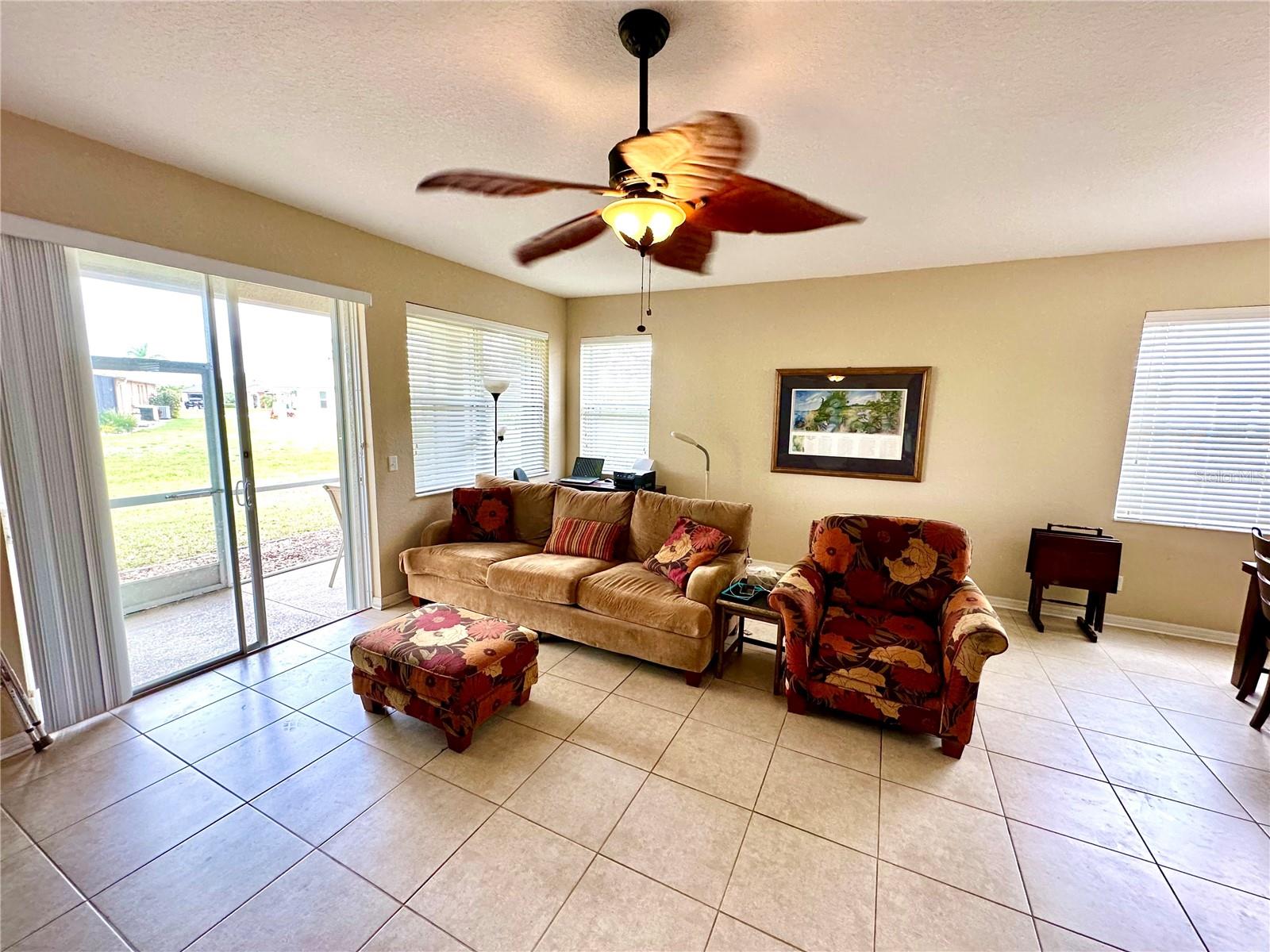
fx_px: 514
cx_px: 635
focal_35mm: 14
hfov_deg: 102.1
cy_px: 476
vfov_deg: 85.7
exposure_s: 1/120
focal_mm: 2.22
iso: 160
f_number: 2.2
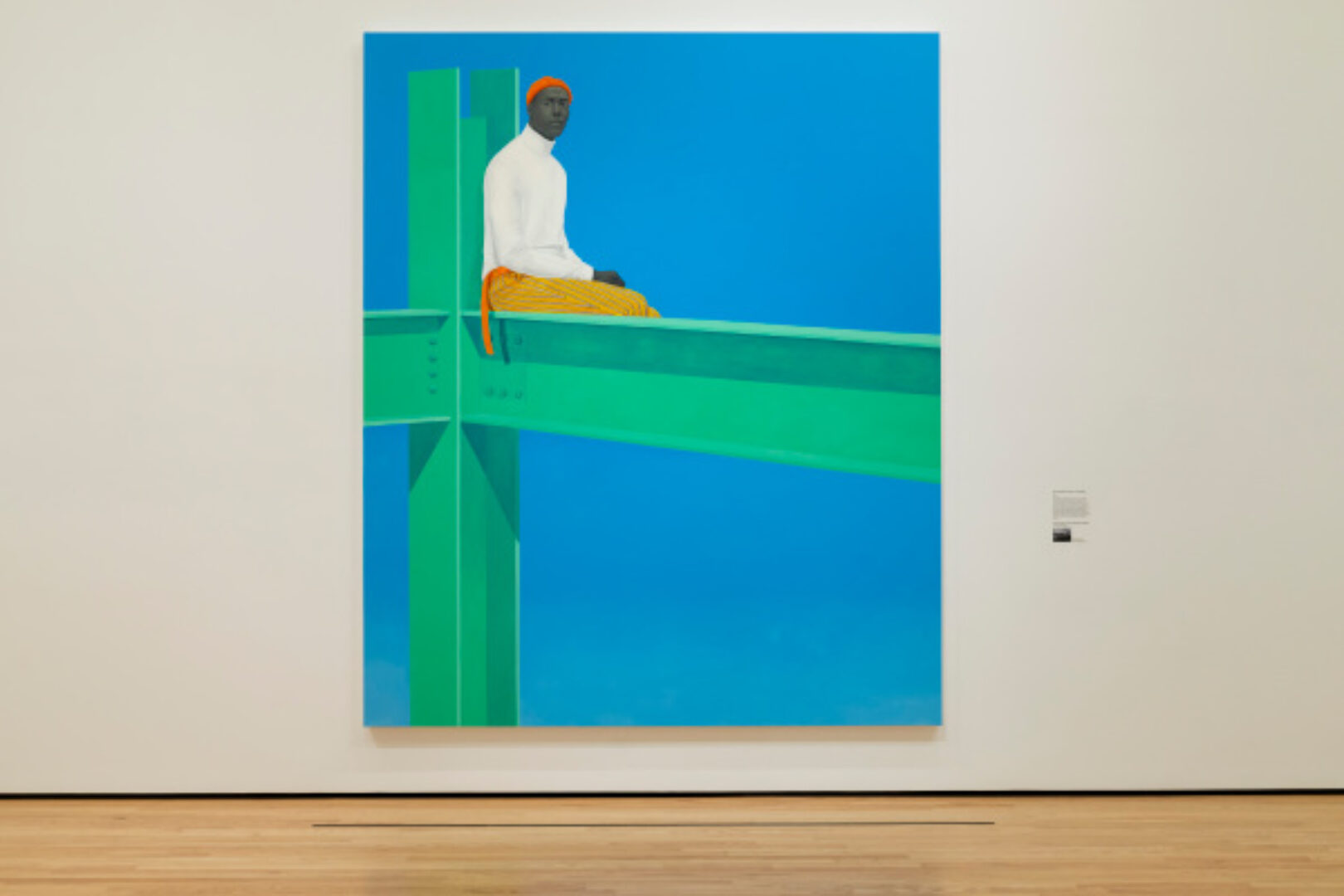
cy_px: 448
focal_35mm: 38
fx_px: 1419
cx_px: 672
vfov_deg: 35.1
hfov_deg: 50.7
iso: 400
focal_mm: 38
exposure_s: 1/13
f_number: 8
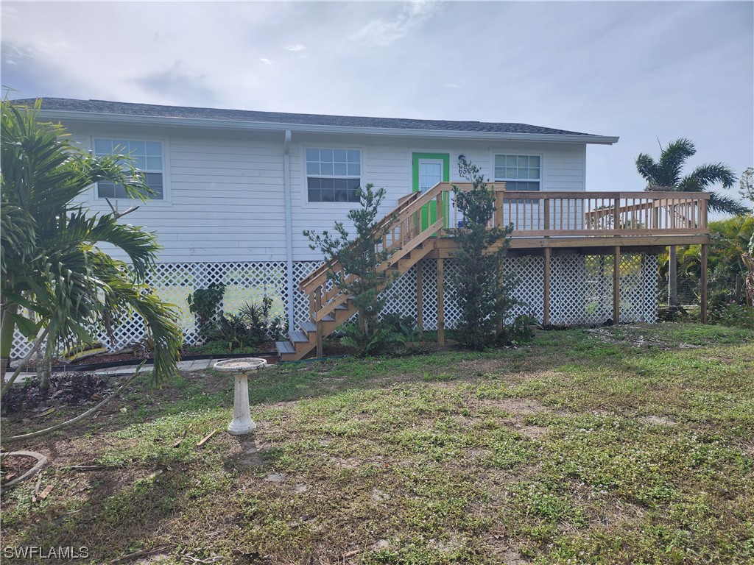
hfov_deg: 73.9
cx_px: 377
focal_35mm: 23
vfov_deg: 58.9
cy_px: 282
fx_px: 501
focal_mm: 6.4
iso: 12
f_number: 1.8
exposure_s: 1/1704
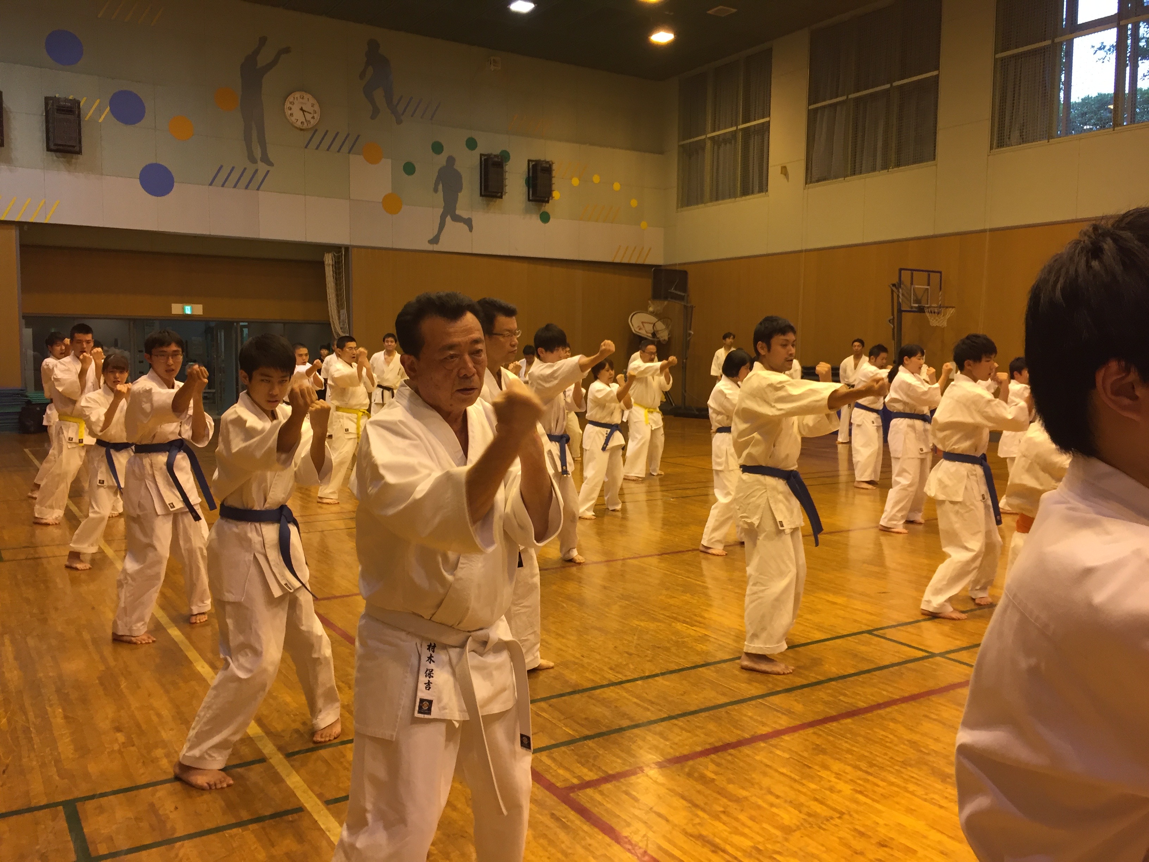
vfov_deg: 48.2
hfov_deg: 61.7
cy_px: 431
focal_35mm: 29
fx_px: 963
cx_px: 574
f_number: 2.2
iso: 40
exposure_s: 1/33
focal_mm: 4.15
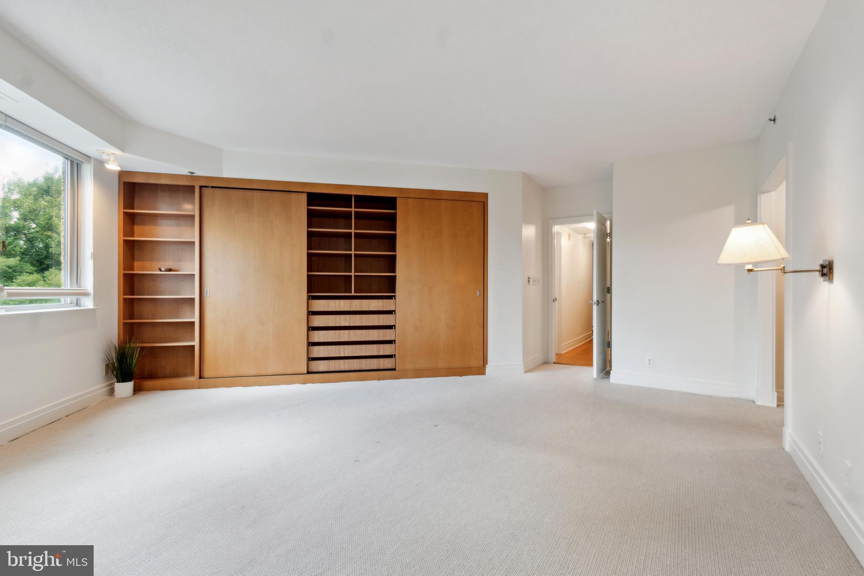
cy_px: 288
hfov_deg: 100.4
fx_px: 360
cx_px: 432
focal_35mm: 15
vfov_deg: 77.3
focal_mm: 10
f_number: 9
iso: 200
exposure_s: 1/4
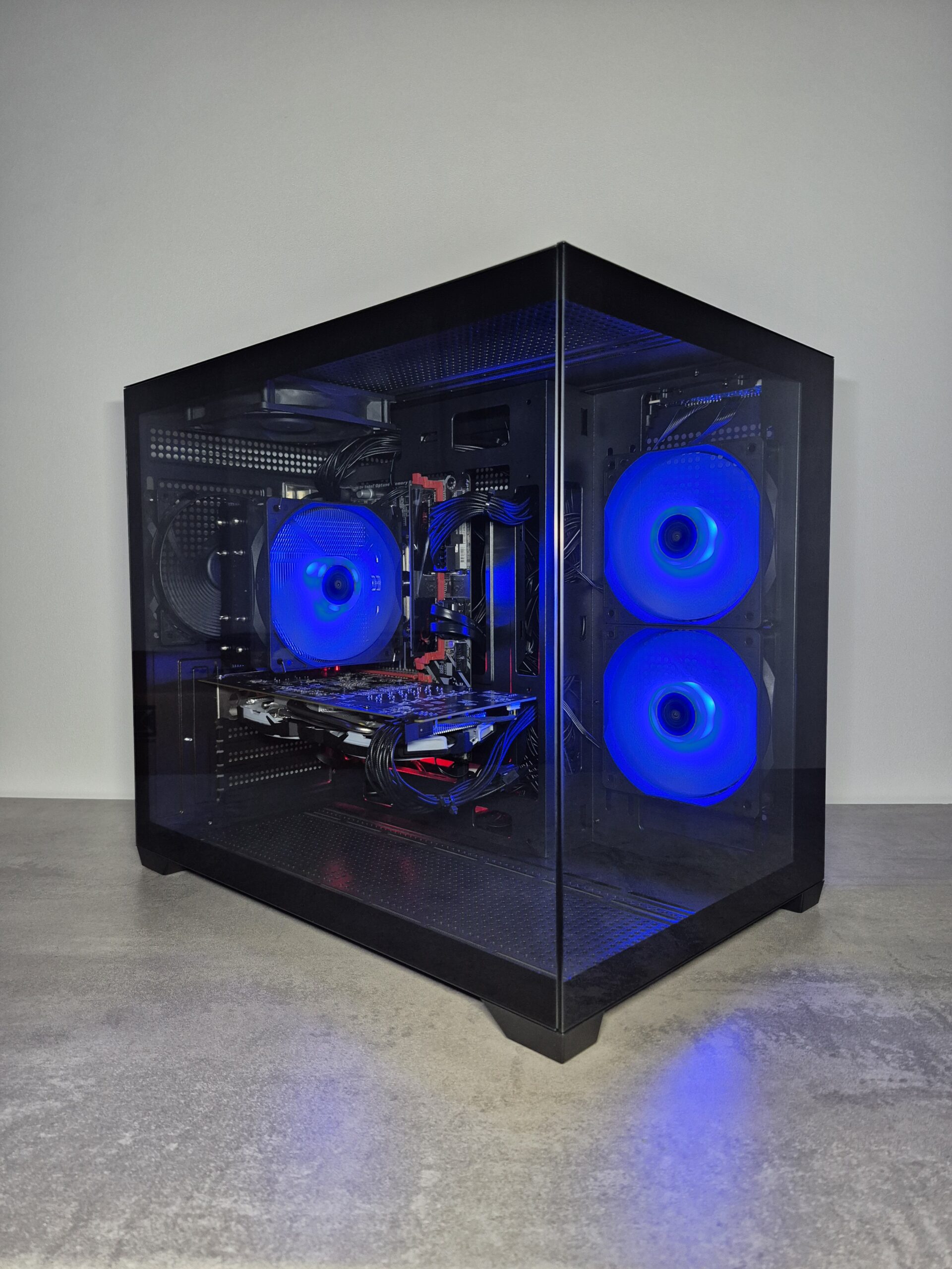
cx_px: 476
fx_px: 843
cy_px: 634
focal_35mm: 23
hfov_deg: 58.9
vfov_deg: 73.9
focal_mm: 5.4
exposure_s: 1/31
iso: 640
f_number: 1.8
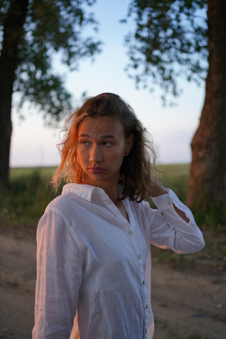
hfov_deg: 37.9
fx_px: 329
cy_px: 170
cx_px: 113
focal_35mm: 35
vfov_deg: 54.4
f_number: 2.2
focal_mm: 35
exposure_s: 1/320
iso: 200
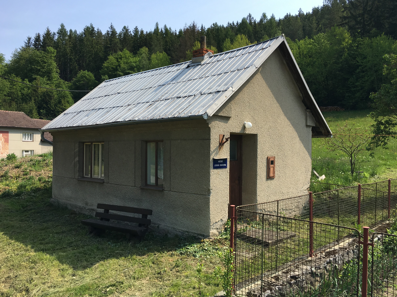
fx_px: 333
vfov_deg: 48.2
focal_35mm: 29
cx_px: 198
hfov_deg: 61.7
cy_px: 148
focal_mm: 4.15
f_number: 2.2
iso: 25
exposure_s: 1/1131
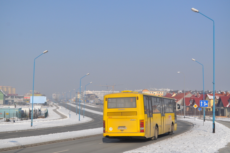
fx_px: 383
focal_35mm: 60
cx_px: 115
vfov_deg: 22.6
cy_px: 76
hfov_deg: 33.4
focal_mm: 40
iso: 400
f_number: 8
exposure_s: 1/2000
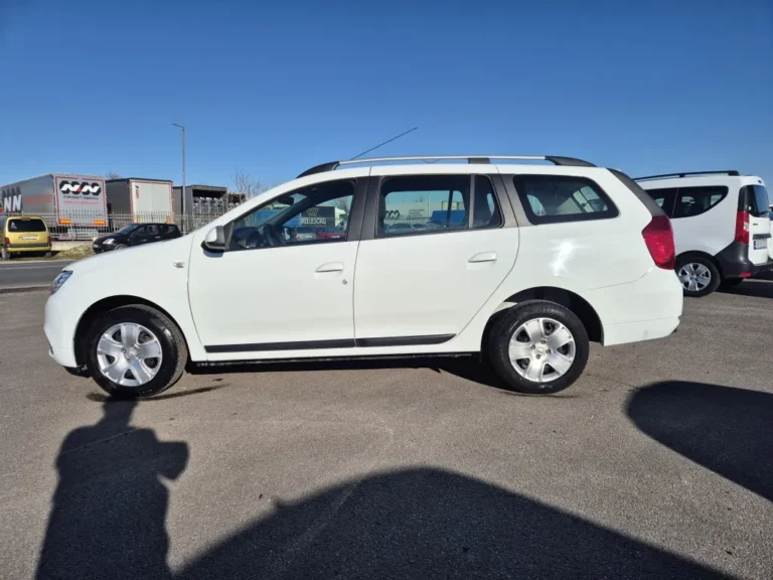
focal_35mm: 23
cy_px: 290
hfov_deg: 73.9
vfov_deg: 58.9
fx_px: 514
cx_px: 386
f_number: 1.8
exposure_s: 1/3616
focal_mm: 5.4
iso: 25
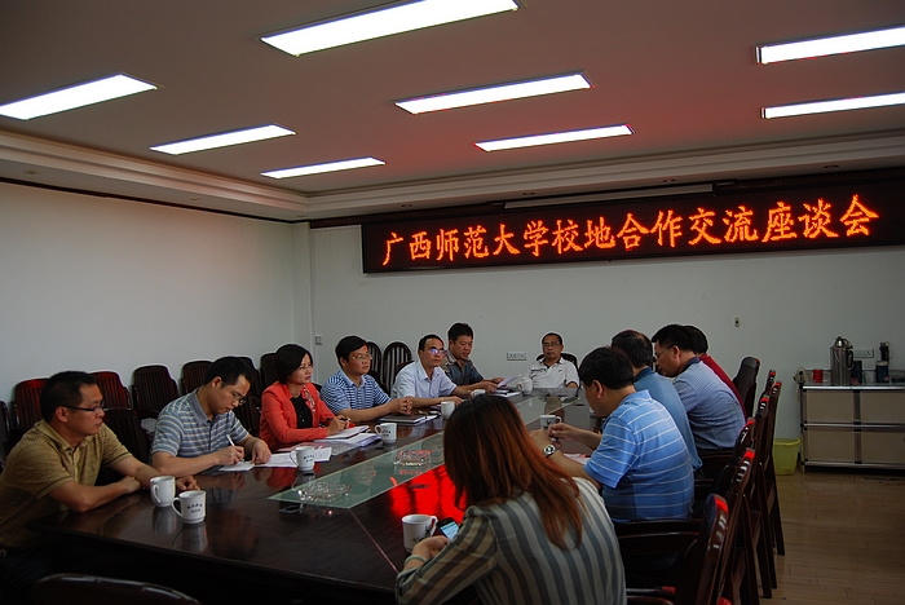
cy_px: 302
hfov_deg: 67.3
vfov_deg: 48.0
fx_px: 679
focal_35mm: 27
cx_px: 452
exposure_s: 1/40
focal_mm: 18
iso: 200
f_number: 3.5
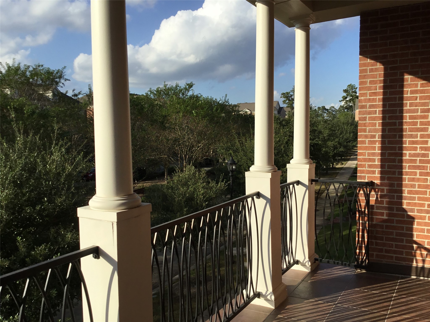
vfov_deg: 45.4
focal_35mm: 31
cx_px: 215
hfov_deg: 58.4
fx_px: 385
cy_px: 161
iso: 25
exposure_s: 1/1664
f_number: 2.4
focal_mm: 3.3
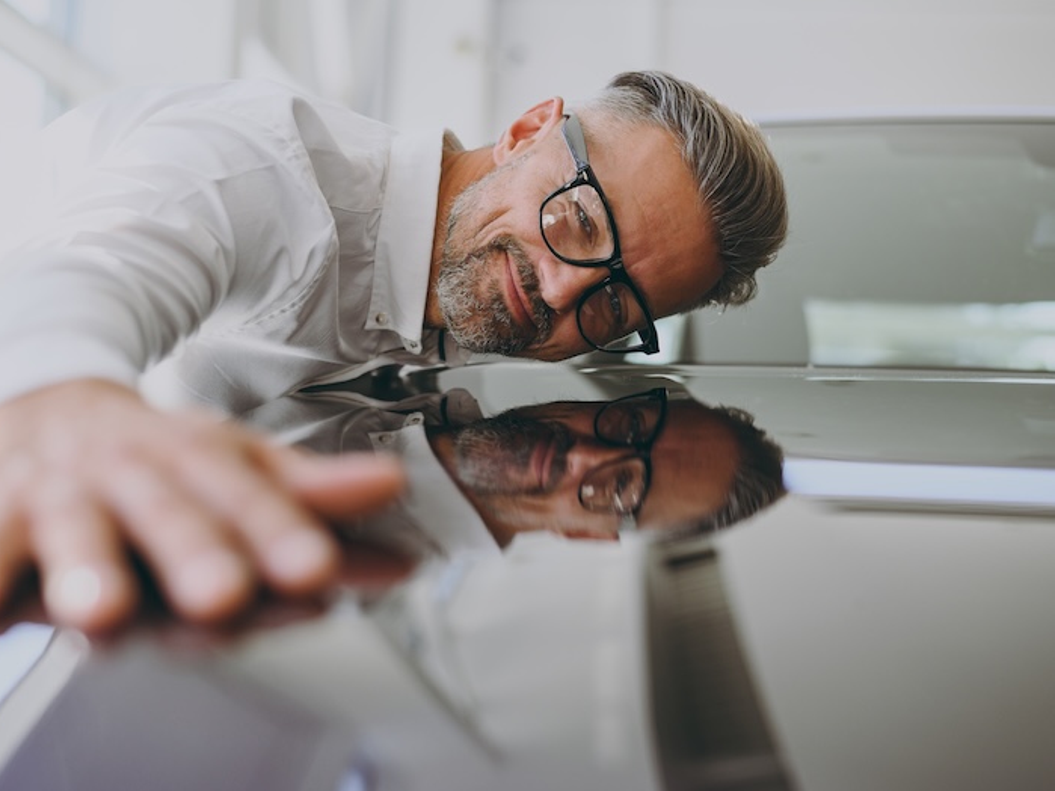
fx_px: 1676
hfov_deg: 34.9
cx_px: 463
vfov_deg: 26.6
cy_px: 400
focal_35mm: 55
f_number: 2.8
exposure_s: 1/1000
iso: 400
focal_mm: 50
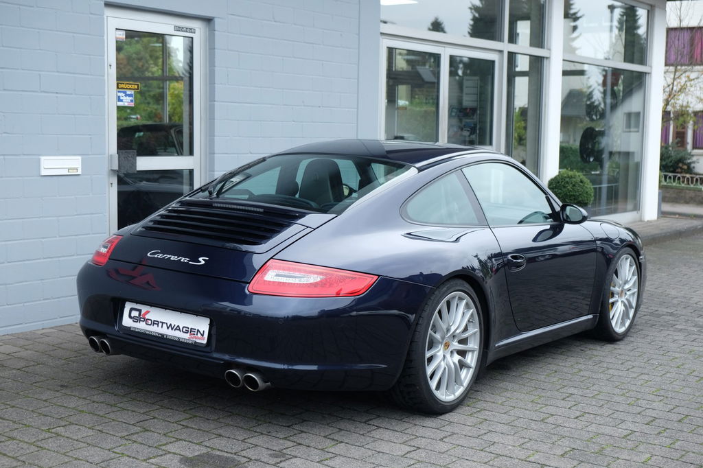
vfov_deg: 27.5
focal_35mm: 49
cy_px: 234
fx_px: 956
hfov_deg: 40.4
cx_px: 352
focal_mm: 32.9
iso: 200
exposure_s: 1/80
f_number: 3.6
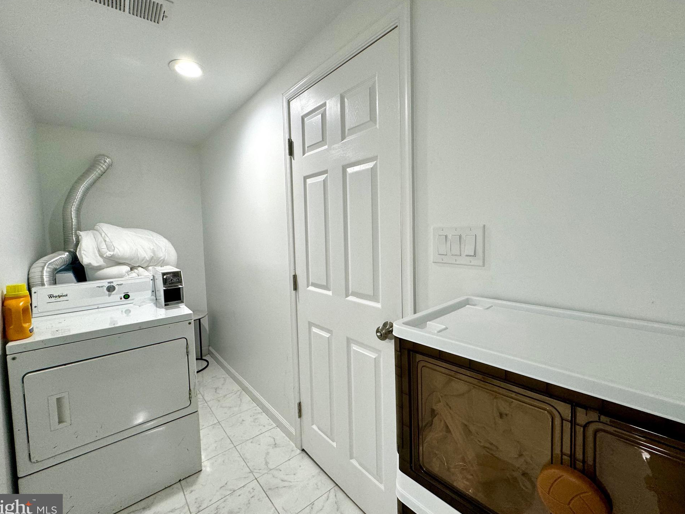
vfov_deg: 81.7
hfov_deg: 98.2
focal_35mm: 15
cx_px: 340
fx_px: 297
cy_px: 248
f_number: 2.2
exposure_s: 1/120
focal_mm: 2.22
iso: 160
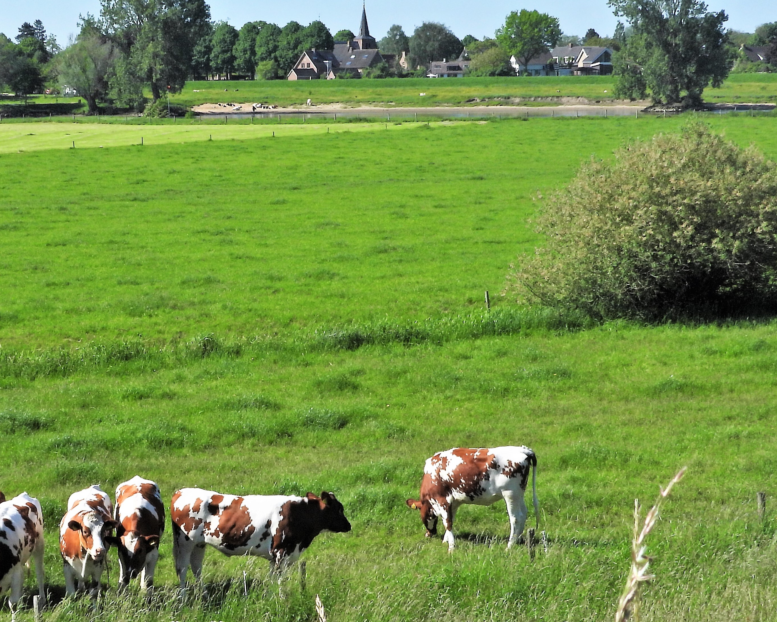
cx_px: 250
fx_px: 2208
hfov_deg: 19.9
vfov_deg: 16.0
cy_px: 389
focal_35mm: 96
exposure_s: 1/400
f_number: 8
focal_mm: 10.7
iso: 100
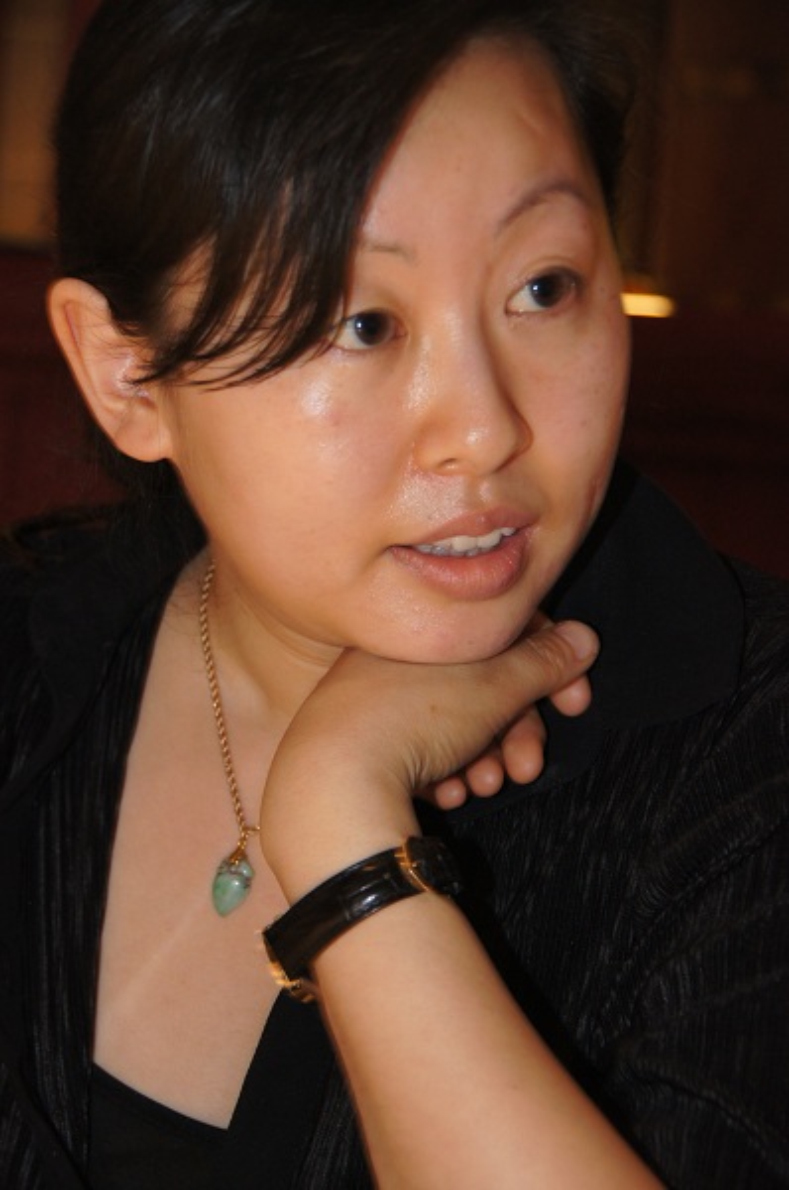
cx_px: 394
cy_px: 595
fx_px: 4948
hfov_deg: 9.1
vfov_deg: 13.7
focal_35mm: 150
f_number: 5.6
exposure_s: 1/13
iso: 800
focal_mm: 100
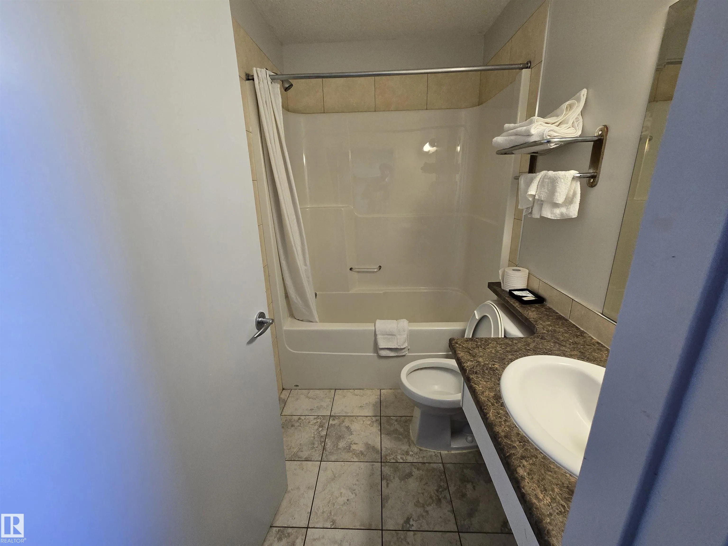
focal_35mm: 13
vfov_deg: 89.9
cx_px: 364
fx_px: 273
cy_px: 273
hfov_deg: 106.2
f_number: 2.2
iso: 320
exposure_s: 1/60
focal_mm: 2.2
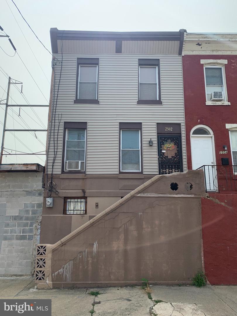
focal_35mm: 26
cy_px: 158
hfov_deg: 53.1
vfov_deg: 67.3
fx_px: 237
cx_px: 118
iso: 25
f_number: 1.8
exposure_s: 1/2075
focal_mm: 4.25
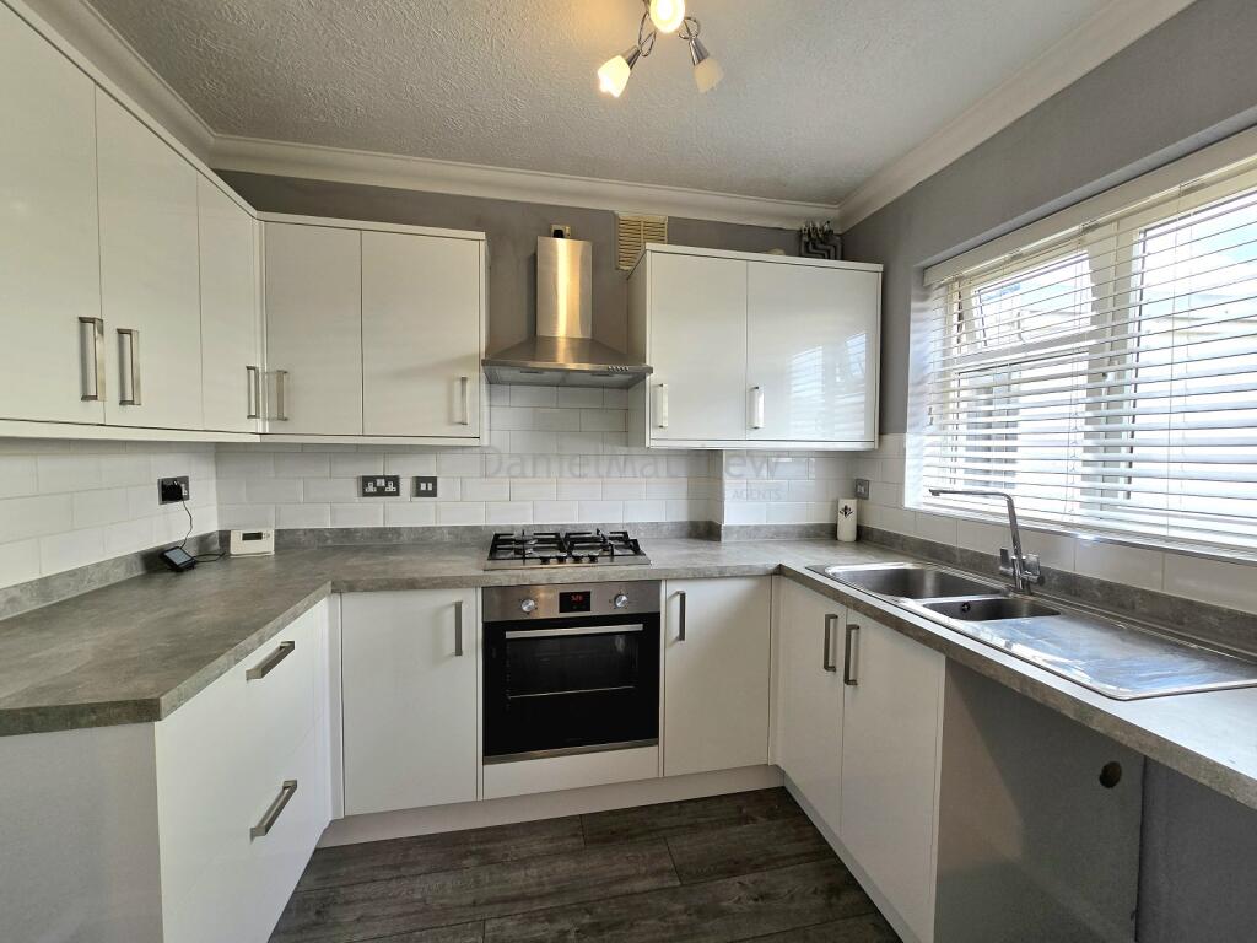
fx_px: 472
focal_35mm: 13
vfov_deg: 89.9
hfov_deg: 106.2
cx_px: 628
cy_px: 472
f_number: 2.2
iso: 64
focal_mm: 2.2
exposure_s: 1/101
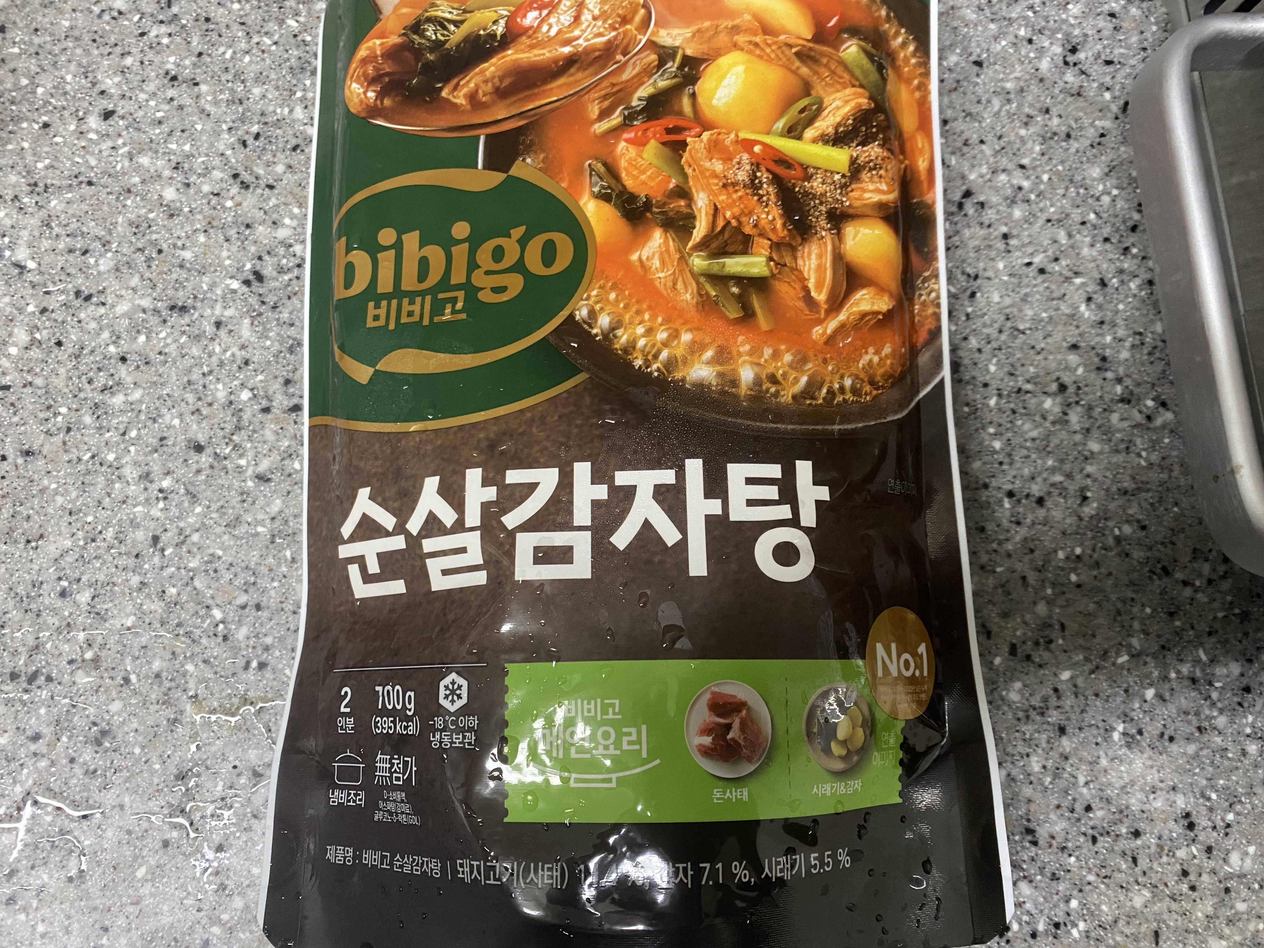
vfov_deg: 53.1
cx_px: 632
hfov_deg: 67.3
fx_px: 949
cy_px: 474
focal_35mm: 26
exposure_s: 1/60
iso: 320
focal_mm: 4.25
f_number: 1.8
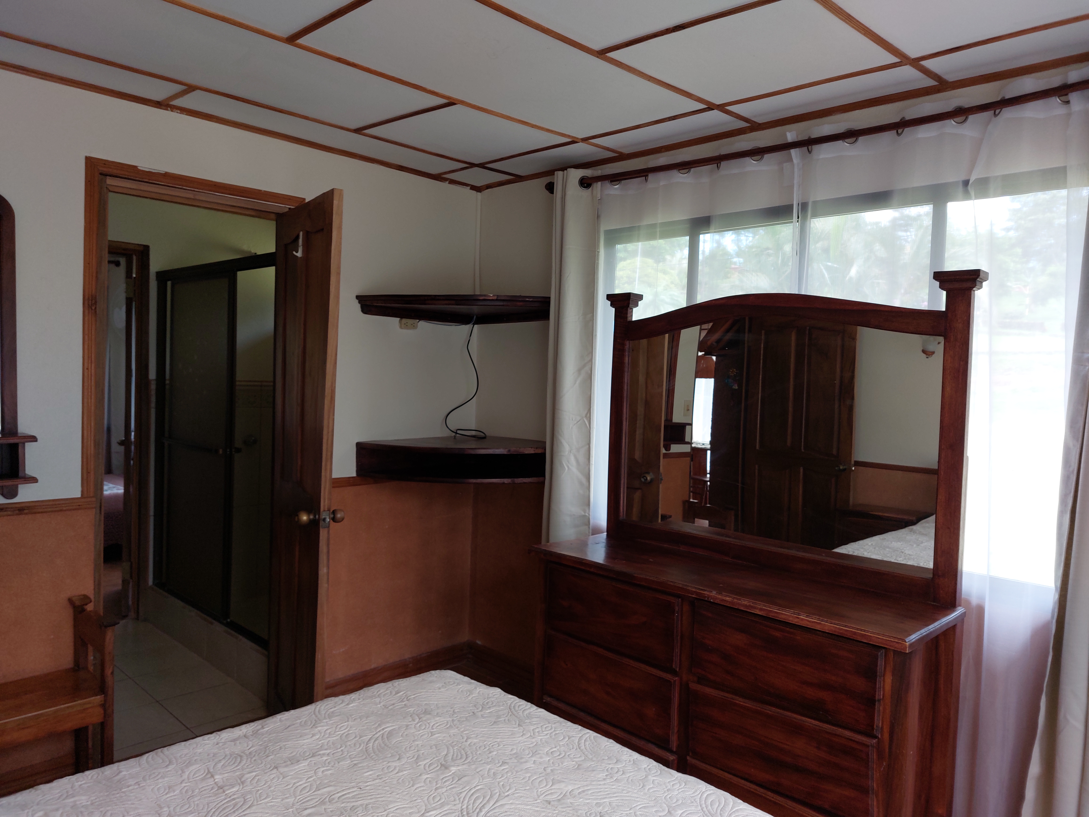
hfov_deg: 71.6
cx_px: 544
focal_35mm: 24
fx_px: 755
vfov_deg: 56.8
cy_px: 408
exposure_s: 1/60
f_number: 1.8
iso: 40
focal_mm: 5.23
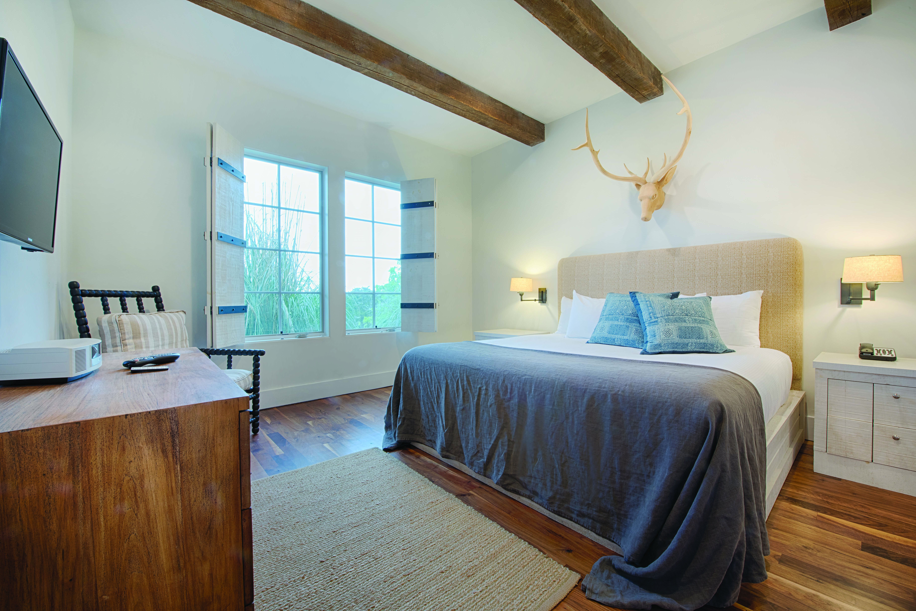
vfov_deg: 81.2
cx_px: 458
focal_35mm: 14
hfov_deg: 104.2
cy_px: 306
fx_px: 356
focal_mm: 14
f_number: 22
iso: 200
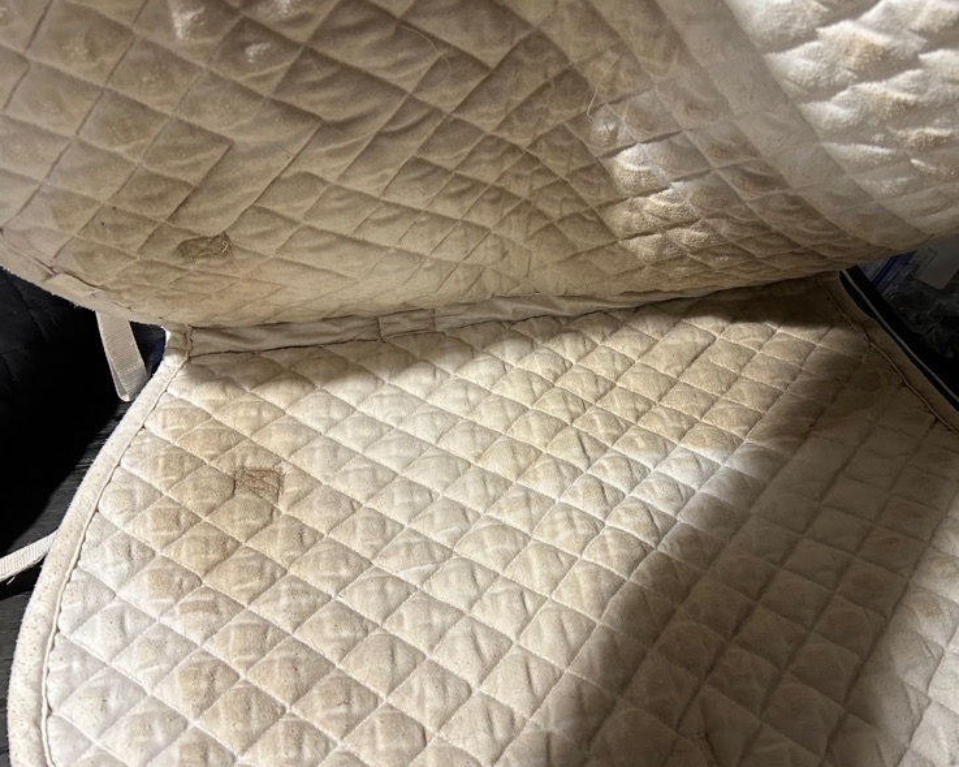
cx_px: 545
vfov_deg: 47.0
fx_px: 880
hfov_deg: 57.0
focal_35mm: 31
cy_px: 417
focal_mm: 5.7
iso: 320
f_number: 1.5
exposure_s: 1/60
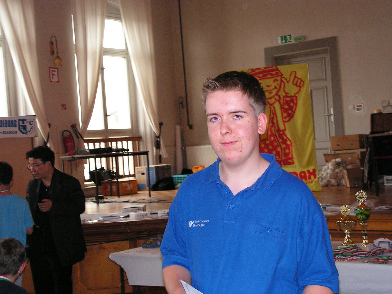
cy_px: 147
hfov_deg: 30.7
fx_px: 713
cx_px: 196
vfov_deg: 23.3
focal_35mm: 63
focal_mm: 10.6
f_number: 3.3
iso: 200
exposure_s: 1/80
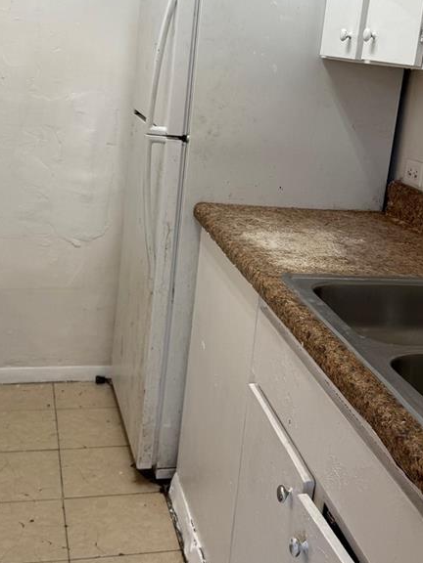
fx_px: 815
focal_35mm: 50
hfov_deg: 28.9
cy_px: 234
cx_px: 279
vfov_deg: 38.1
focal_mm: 6.76
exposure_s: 1/120
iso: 64
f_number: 1.78
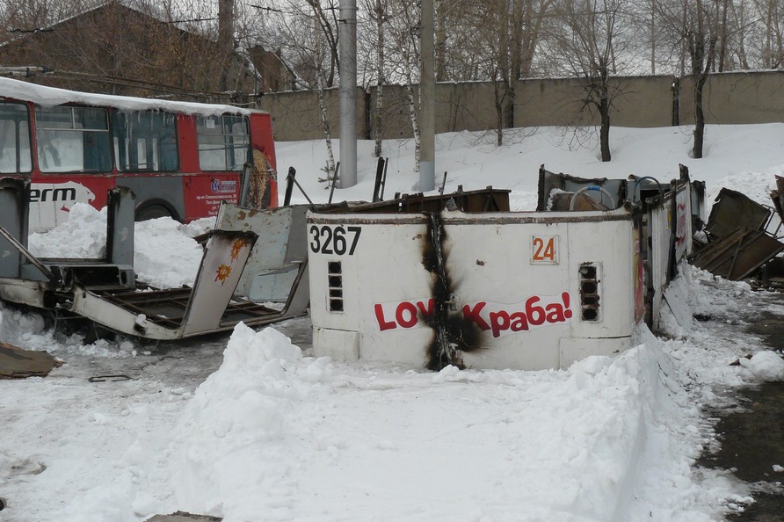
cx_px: 405
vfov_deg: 31.1
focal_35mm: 43
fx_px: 936
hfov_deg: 45.4
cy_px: 220
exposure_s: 1/400
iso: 100
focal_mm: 6
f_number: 6.3
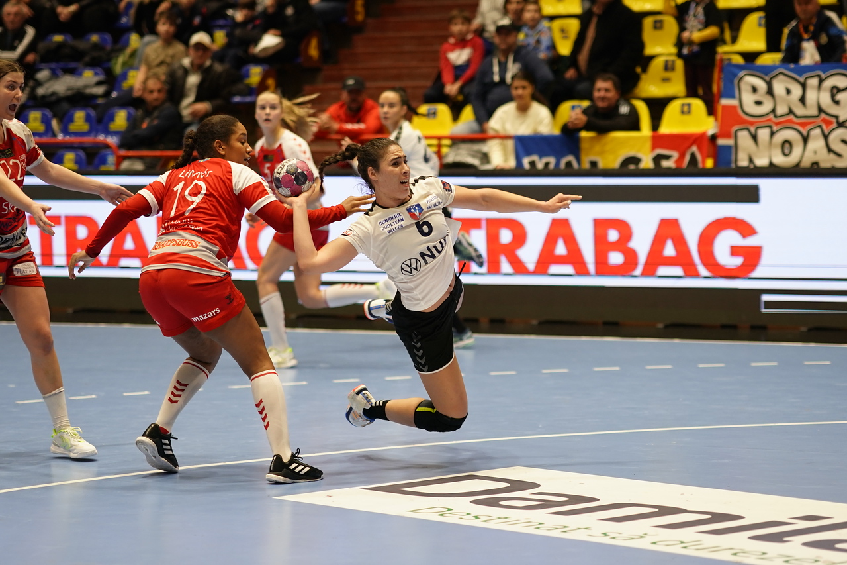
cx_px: 424
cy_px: 282
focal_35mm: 127
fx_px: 2987
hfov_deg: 16.1
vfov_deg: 10.8
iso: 800
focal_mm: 85
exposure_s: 1/1000
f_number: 1.8
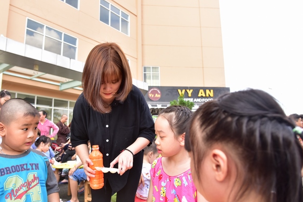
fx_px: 227
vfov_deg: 48.0
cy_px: 105
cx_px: 135
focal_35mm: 27
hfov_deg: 67.2
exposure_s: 1/200
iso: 400
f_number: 5.6
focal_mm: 24
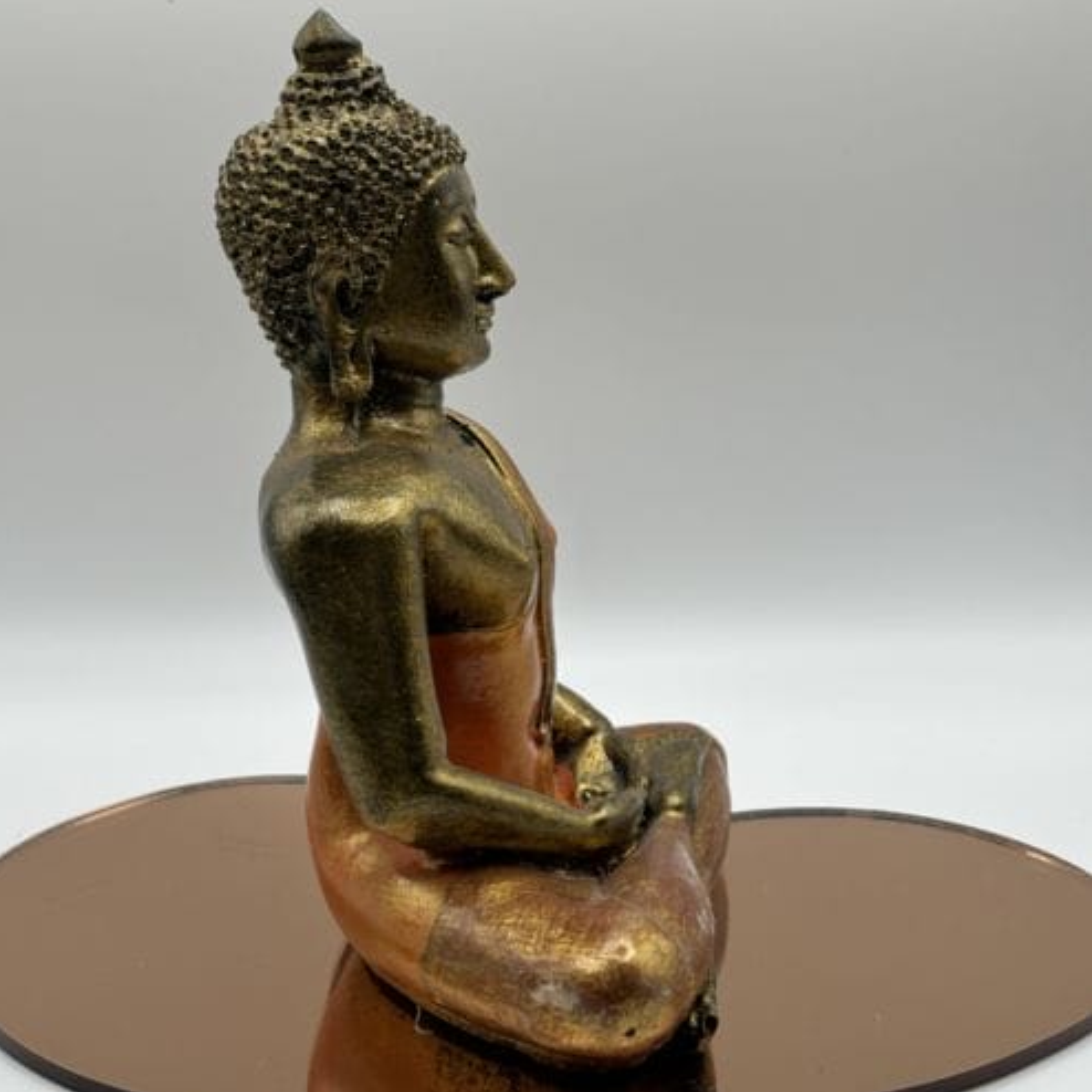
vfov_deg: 27.7
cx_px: 542
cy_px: 521
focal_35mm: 62
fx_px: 2213
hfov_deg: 27.7
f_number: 1.6
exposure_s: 1/324
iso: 32
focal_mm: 5.96
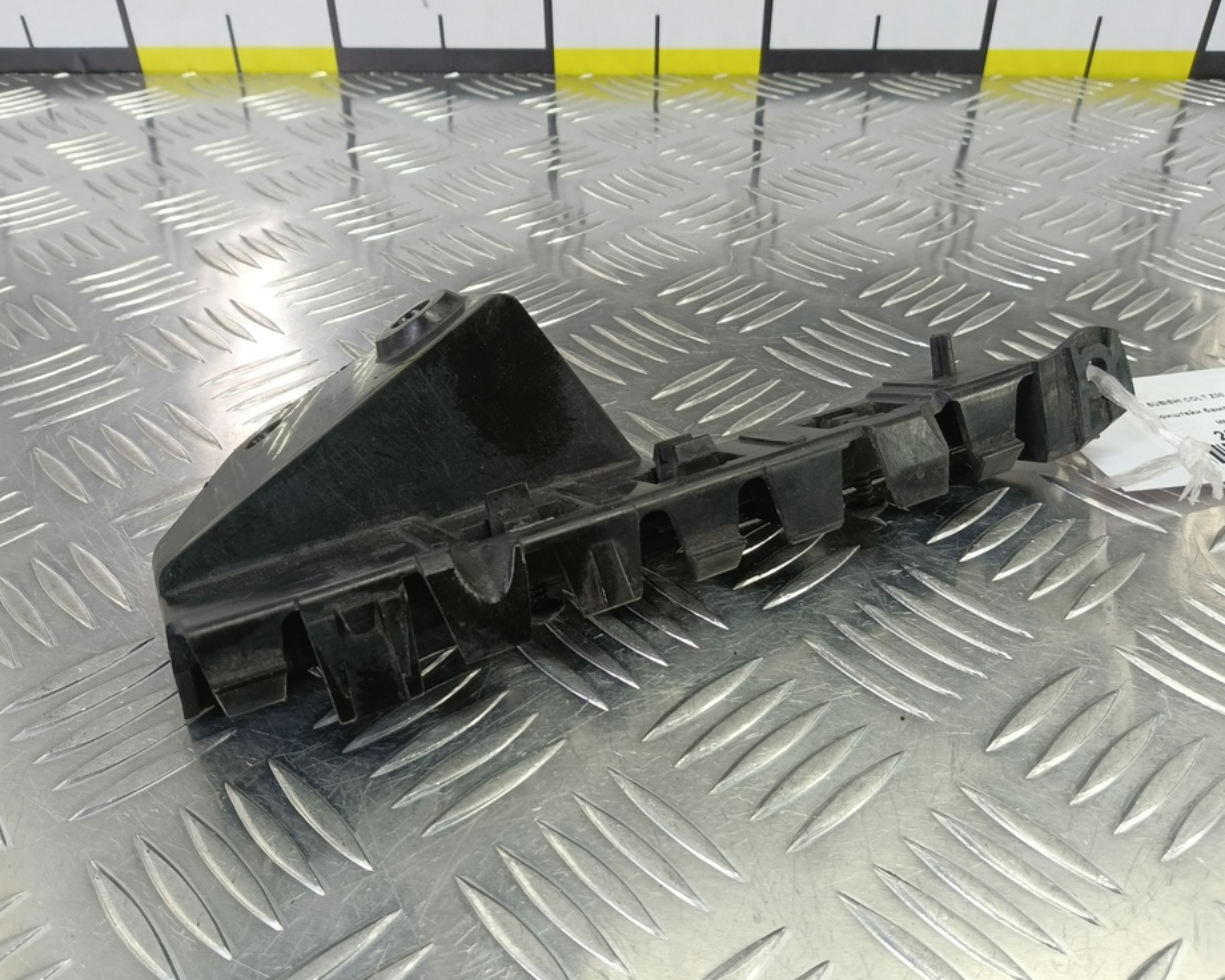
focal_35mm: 25
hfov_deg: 68.1
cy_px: 483
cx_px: 603
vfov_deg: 56.8
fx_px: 906
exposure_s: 1/50
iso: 140
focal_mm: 4.11
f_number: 1.6
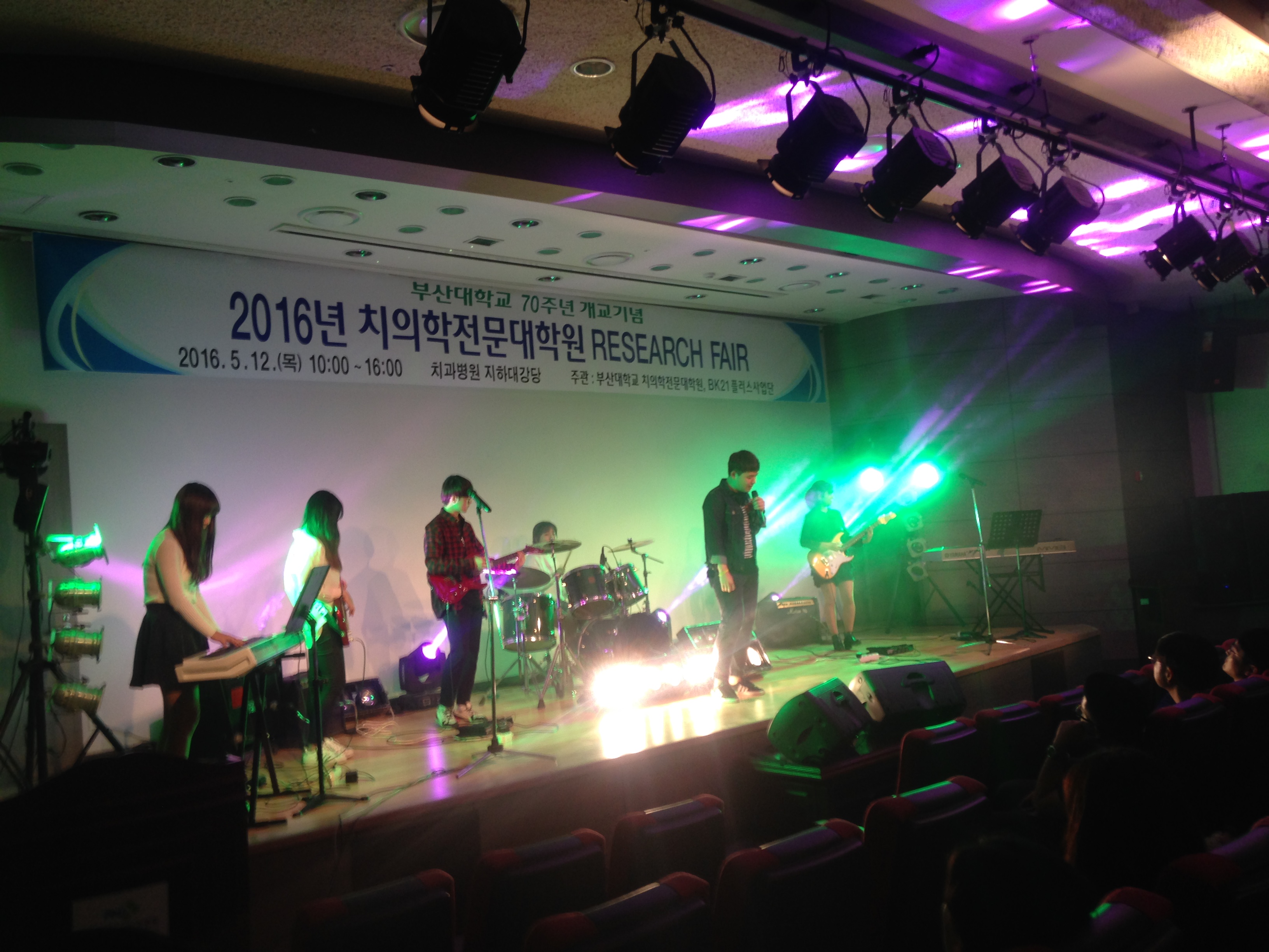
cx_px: 634
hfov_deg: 55.4
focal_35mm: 33
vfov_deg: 42.9
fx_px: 1210
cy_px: 476
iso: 50
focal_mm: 4.12
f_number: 2.4
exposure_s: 1/20
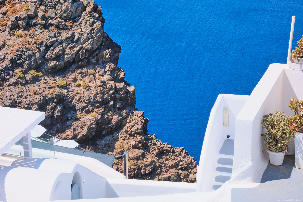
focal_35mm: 84
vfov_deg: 16.3
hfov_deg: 24.2
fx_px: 707
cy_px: 101
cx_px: 152
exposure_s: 1/420
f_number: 14
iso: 640
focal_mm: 56
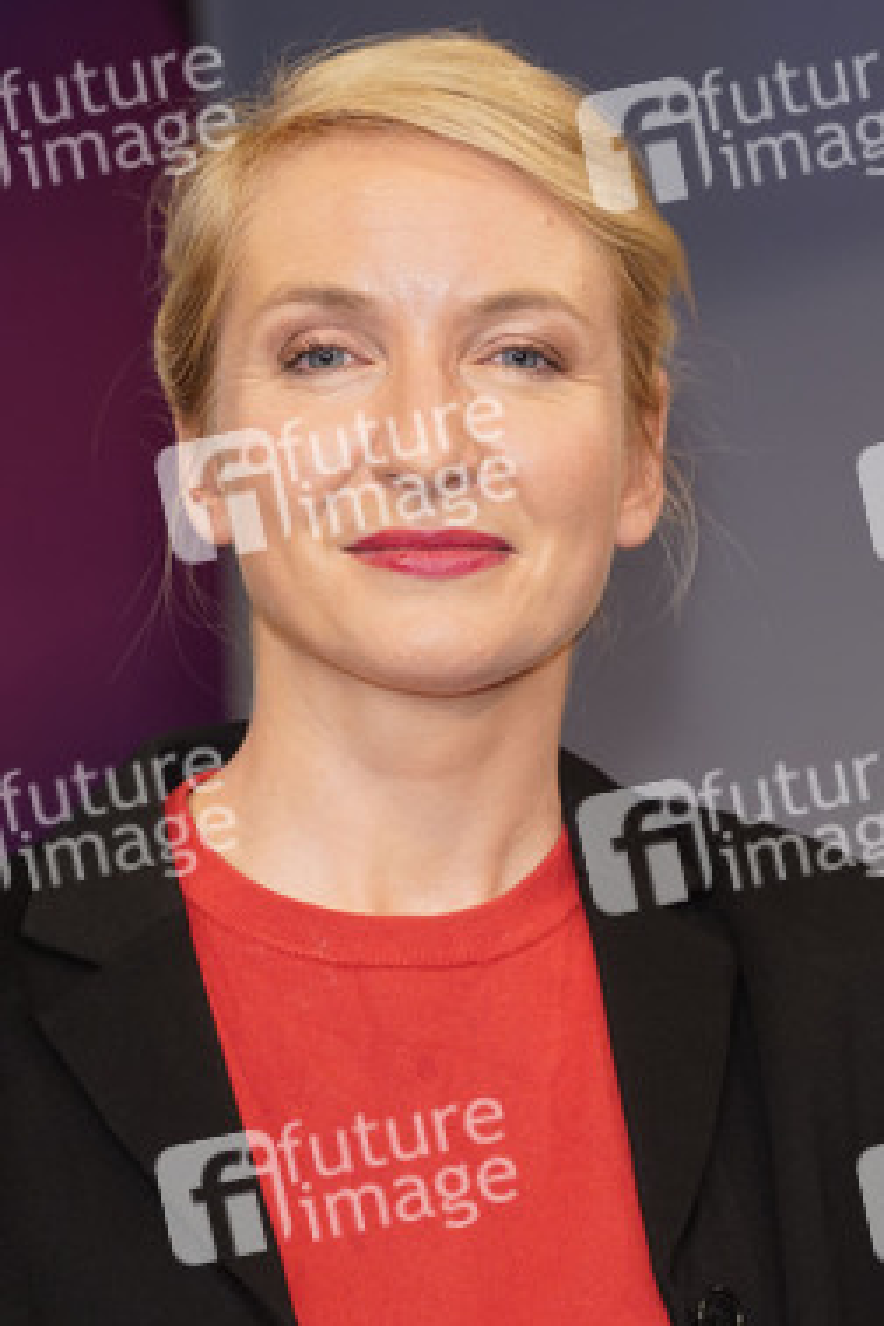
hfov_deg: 14.9
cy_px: 656
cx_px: 438
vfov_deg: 22.1
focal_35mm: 92
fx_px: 3388
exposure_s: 1/160
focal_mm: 87
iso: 2000
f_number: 5.6
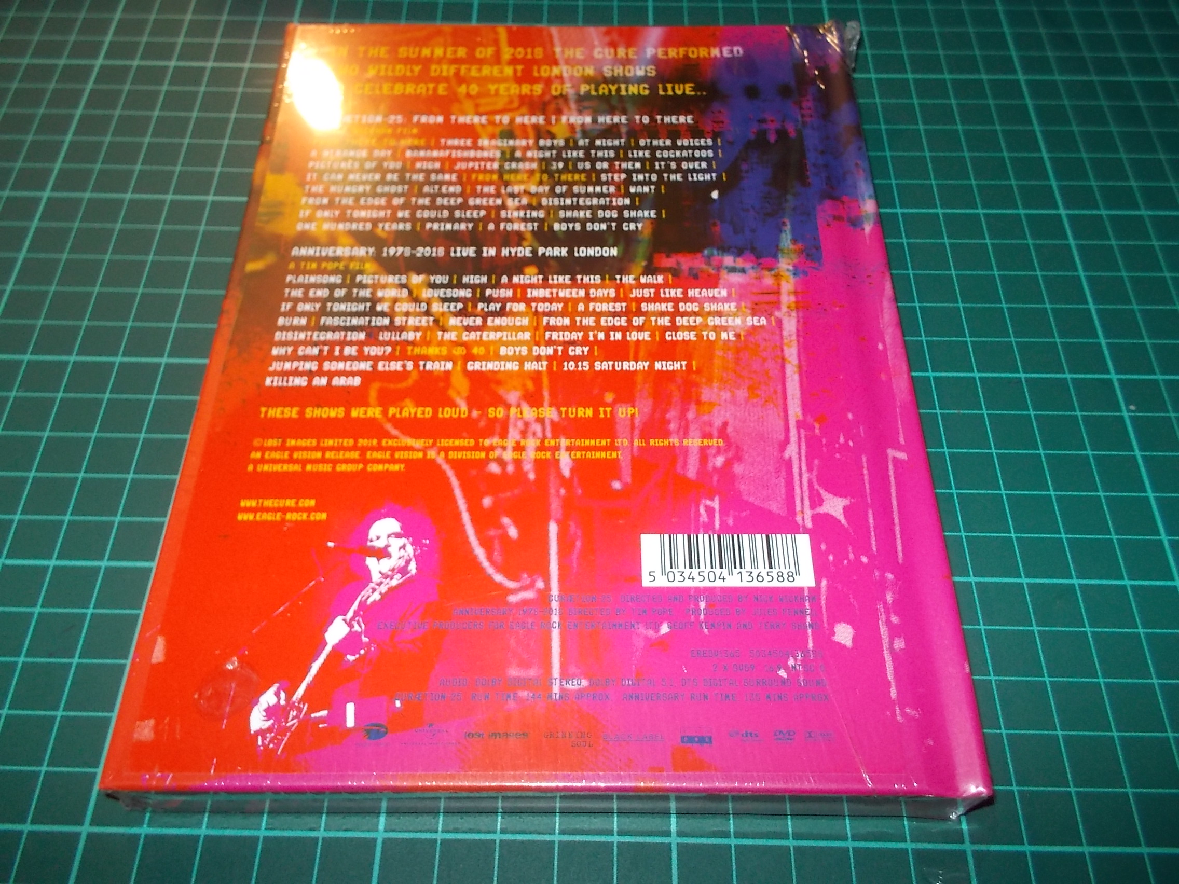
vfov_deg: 48.2
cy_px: 442
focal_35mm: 29
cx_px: 590
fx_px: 988
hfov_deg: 61.7
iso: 200
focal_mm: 4.1
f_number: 3.3
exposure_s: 1/30
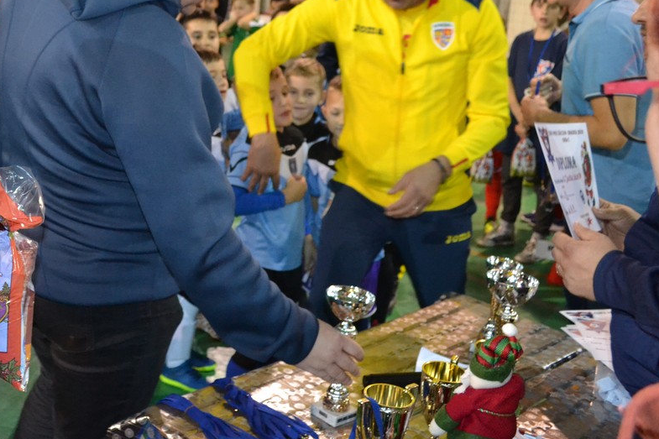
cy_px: 111
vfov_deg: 30.0
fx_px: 805
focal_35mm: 44
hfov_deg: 42.6
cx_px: 139
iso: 2500
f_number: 3.5
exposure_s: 1/60
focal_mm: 18
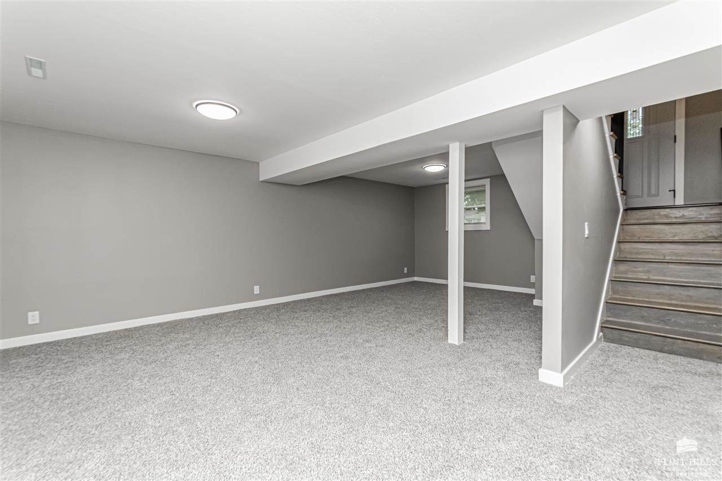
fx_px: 301
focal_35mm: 15
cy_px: 240
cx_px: 361
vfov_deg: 77.3
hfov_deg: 100.4
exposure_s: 1/60
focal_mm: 10
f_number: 10
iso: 3200
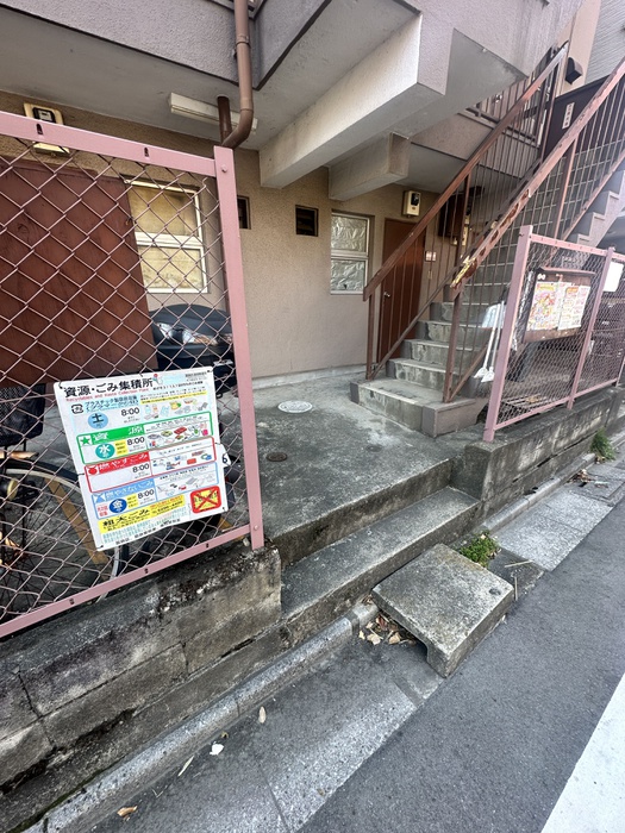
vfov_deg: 102.1
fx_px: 337
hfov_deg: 85.7
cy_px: 416
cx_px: 312
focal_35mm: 14
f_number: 2.2
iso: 40
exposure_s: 1/137
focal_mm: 2.22
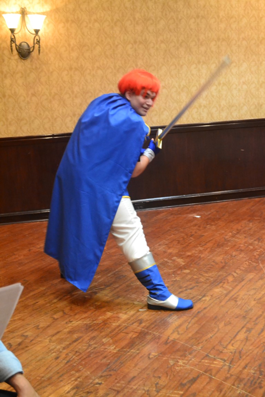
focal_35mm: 51
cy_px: 198
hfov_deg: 26.5
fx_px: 563
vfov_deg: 38.9
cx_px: 132
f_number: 5
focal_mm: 34
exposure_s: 1/15
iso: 3200
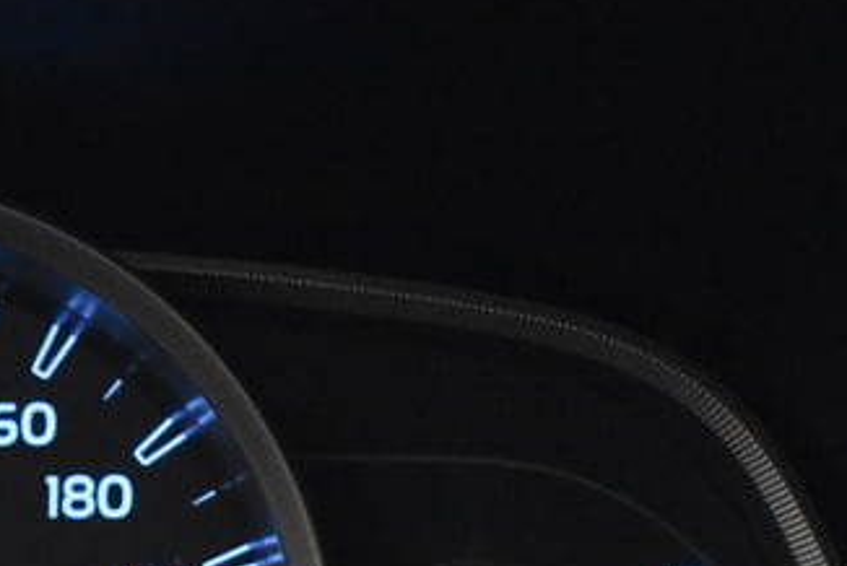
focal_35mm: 116
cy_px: 680
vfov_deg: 11.6
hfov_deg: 16.8
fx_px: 2732
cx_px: -187
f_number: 4.2
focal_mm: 28
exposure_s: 1/50
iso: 5000
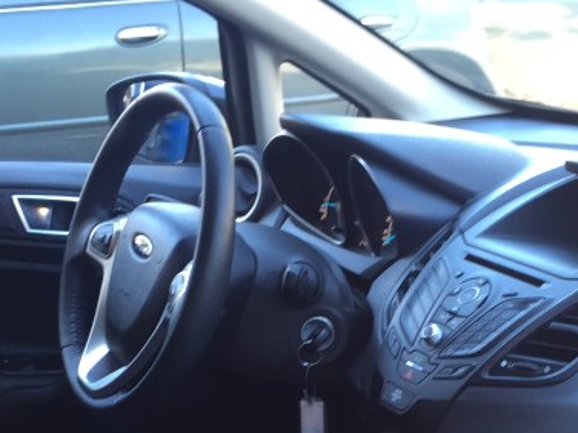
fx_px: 1319
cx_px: 383
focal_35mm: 79
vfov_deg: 17.5
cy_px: 565
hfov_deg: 24.6
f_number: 2.2
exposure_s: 1/40
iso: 32
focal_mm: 4.15
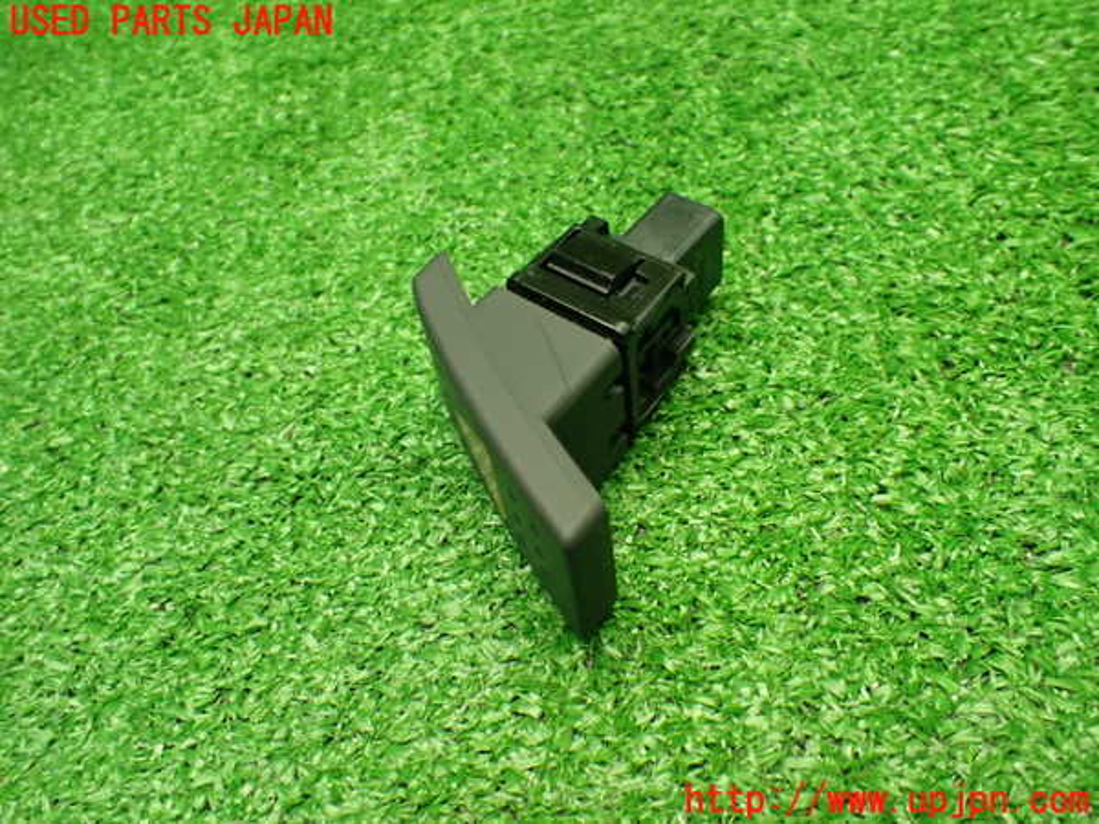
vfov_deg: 44.2
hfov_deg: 56.8
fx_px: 1016
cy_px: 412
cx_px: 550
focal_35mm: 32
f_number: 2.4
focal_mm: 5.79
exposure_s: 1/100
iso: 800
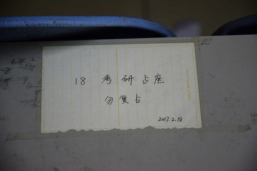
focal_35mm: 158
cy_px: 86
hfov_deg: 13.0
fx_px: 1124
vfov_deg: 8.7
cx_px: 128
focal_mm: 105
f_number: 5.6
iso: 800
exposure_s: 1/100
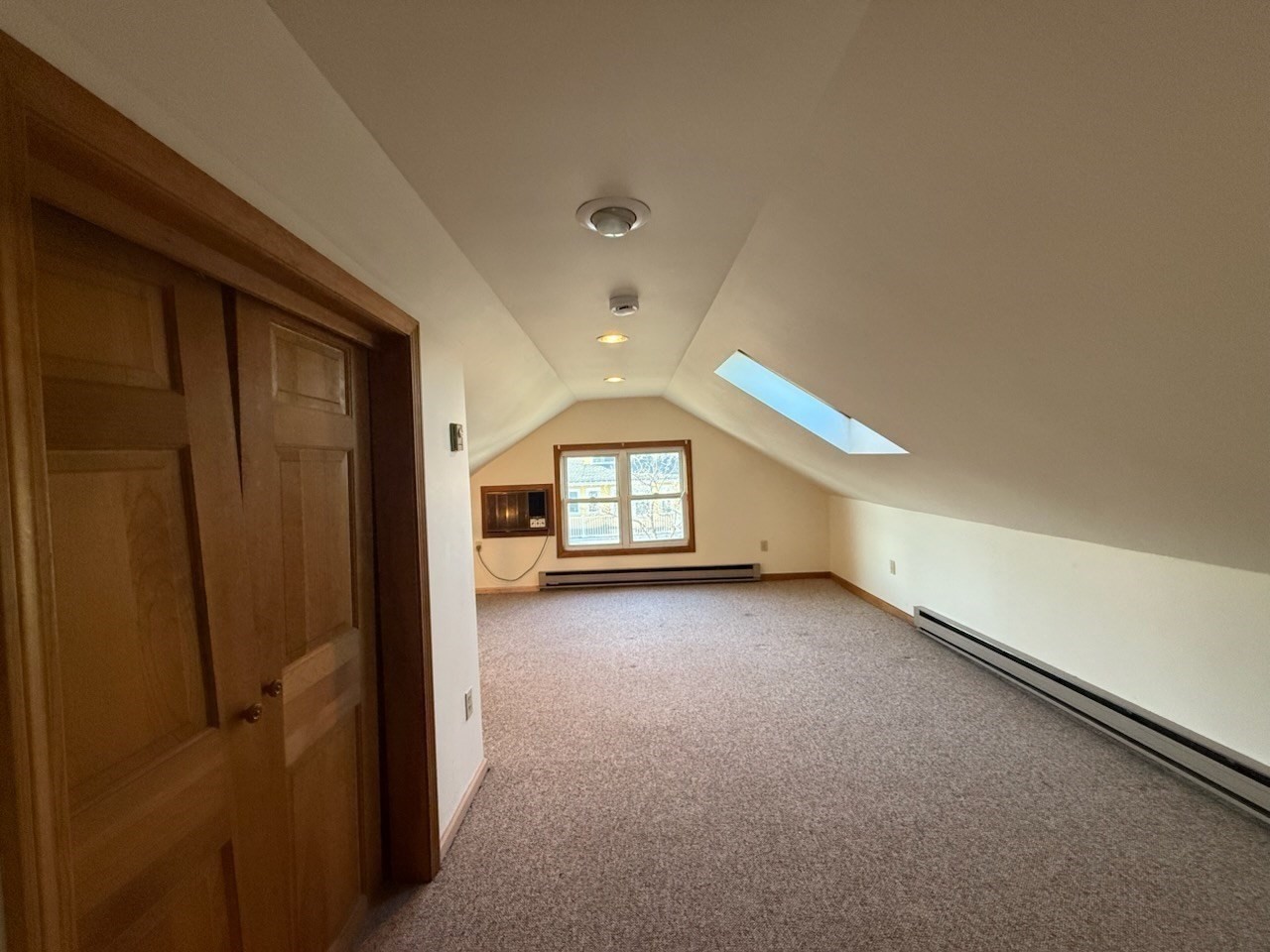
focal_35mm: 14
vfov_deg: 85.7
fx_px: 514
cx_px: 635
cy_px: 476
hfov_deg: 102.1
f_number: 2.2
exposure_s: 1/120
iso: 400
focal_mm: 2.22
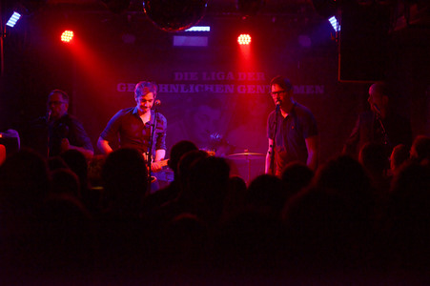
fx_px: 979
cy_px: 143
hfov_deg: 24.8
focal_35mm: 82
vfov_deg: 16.6
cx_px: 215
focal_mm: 82
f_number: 4
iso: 6400
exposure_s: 1/400
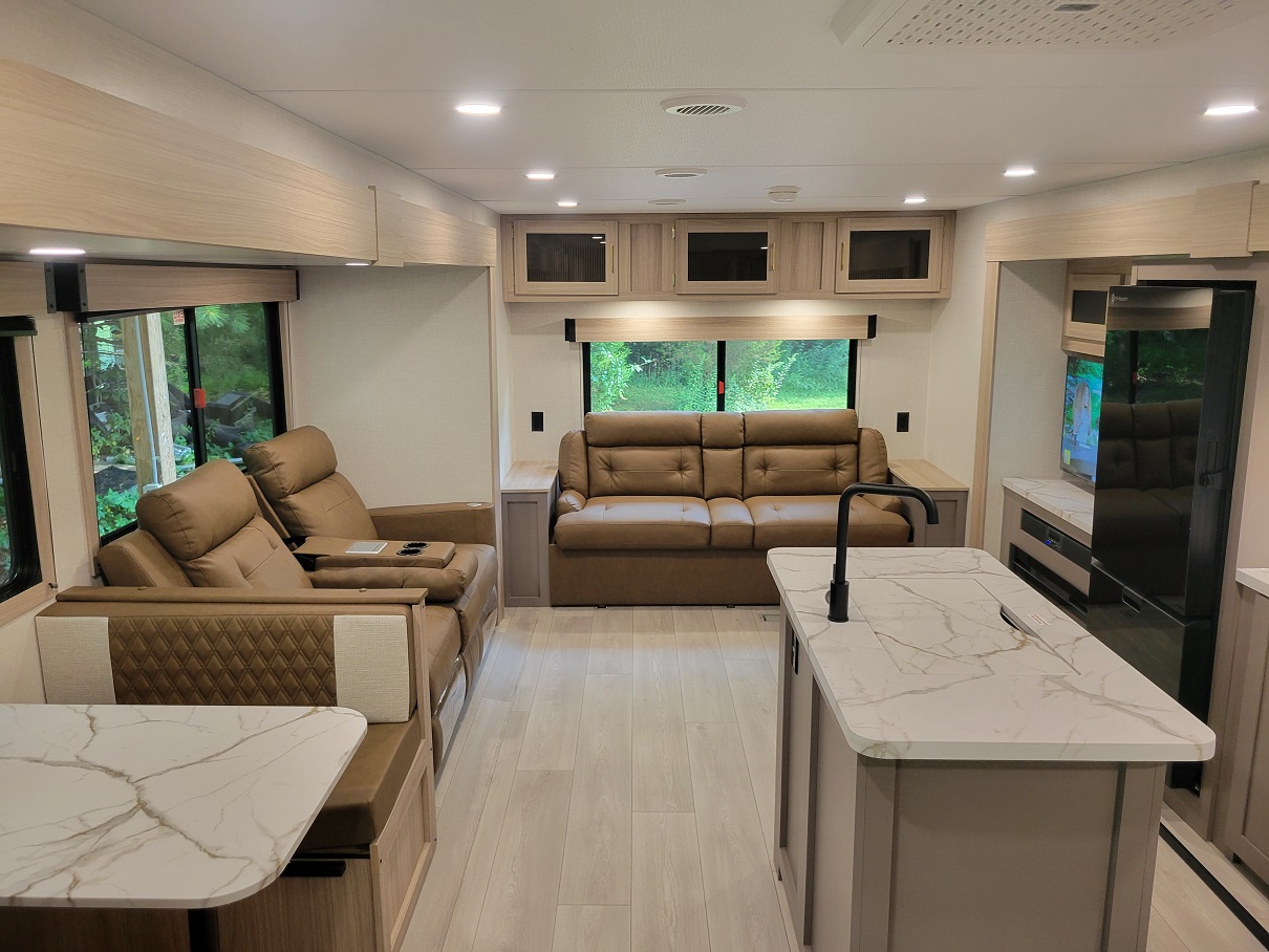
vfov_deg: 53.1
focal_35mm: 26
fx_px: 953
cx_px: 634
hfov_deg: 67.3
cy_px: 476
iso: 160
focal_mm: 5.4
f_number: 1.8
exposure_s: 1/60
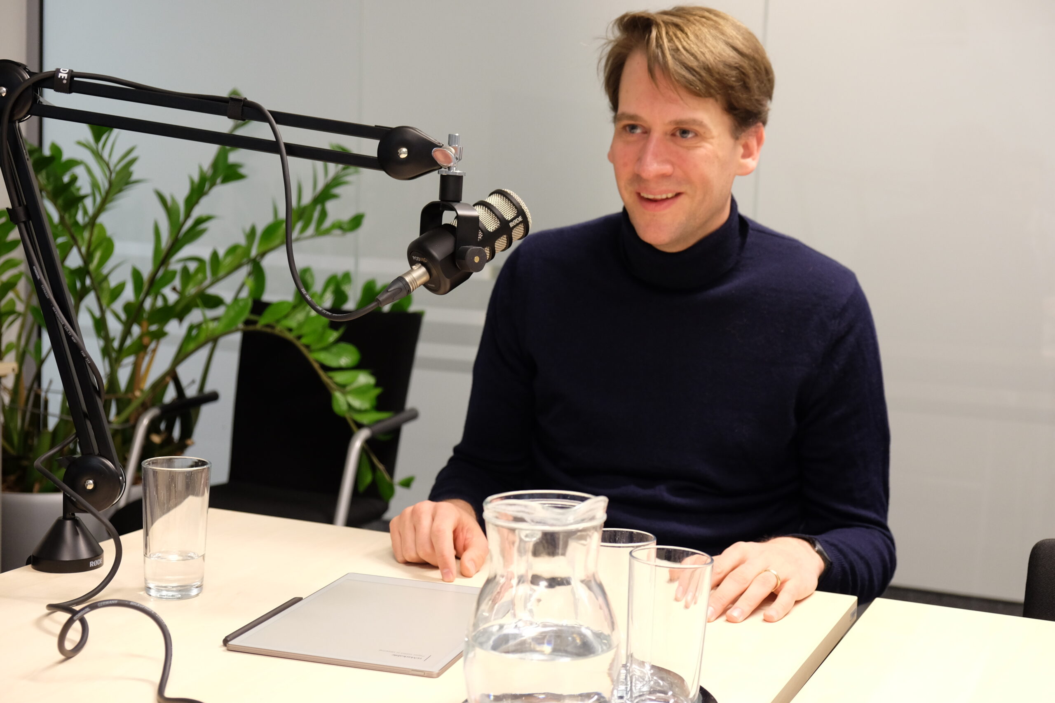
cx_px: 528
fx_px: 1495
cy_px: 352
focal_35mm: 51
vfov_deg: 26.5
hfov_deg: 38.9
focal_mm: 34.3
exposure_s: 1/45
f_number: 3.6
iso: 800
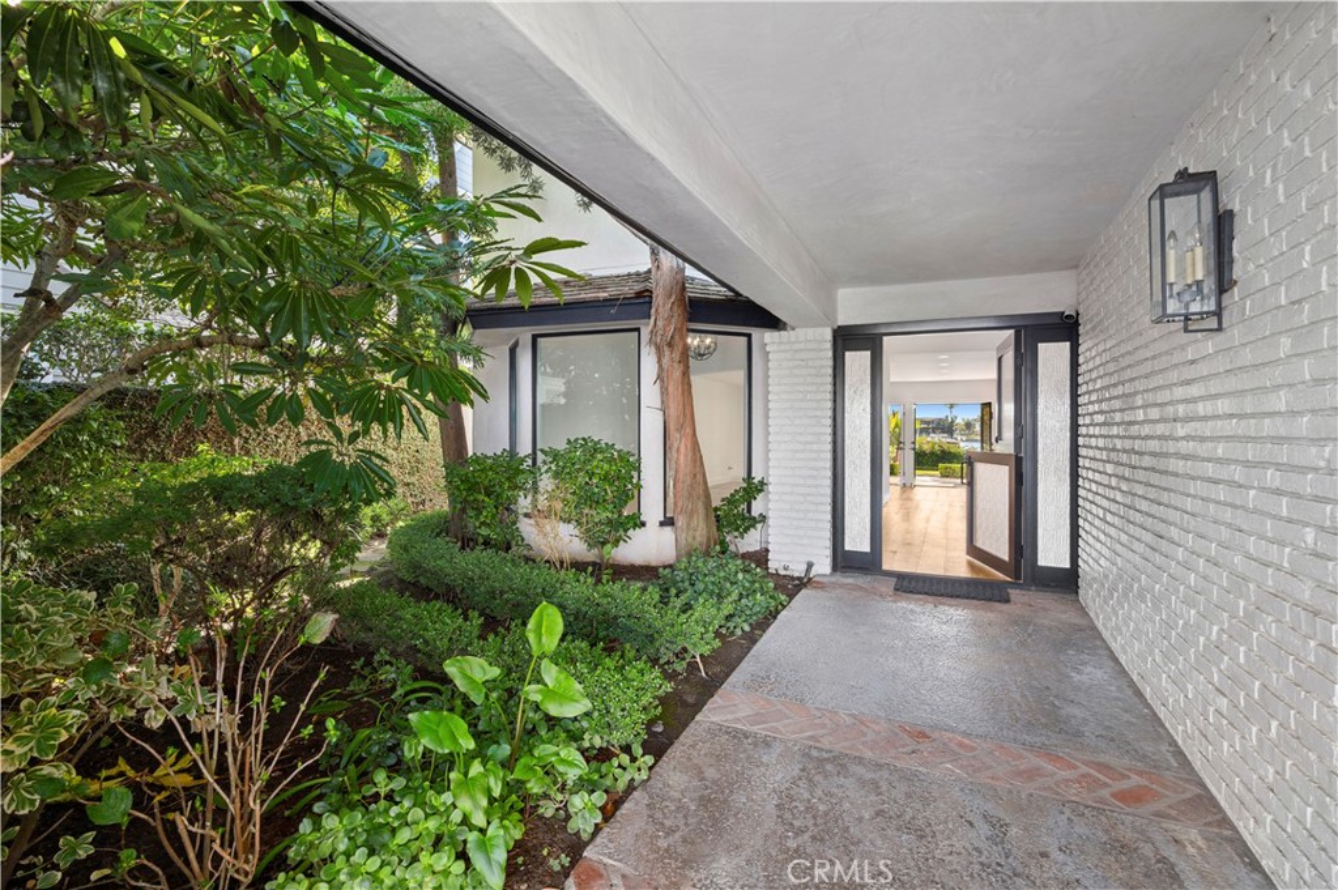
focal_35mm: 16
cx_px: 669
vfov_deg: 73.7
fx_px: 594
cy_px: 445
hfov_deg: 96.8
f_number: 9
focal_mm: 16
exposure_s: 1/8
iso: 200
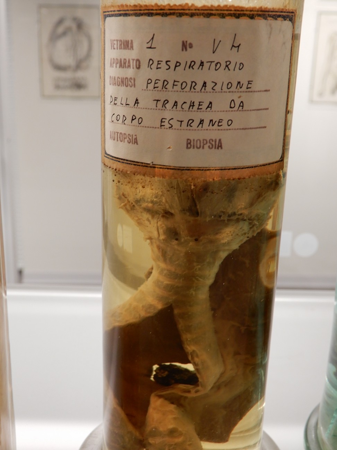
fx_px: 584
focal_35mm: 45
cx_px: 168
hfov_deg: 32.2
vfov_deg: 42.1
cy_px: 225
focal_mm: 8
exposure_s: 1/30
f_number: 4
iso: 180
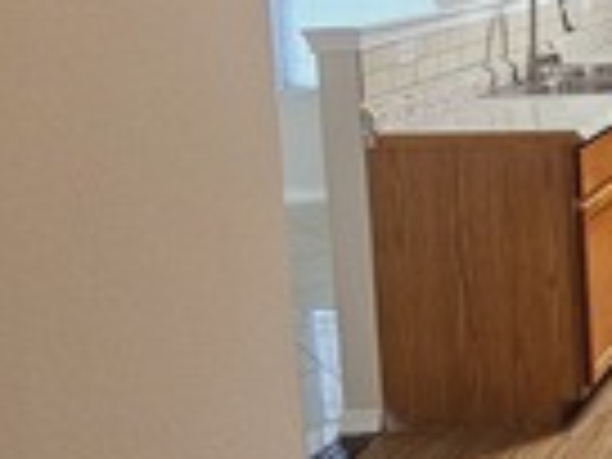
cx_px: 1004
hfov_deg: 23.0
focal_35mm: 61
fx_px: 1078
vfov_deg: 23.2
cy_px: 18
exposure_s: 1/40
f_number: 2.2
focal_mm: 2.2
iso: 320
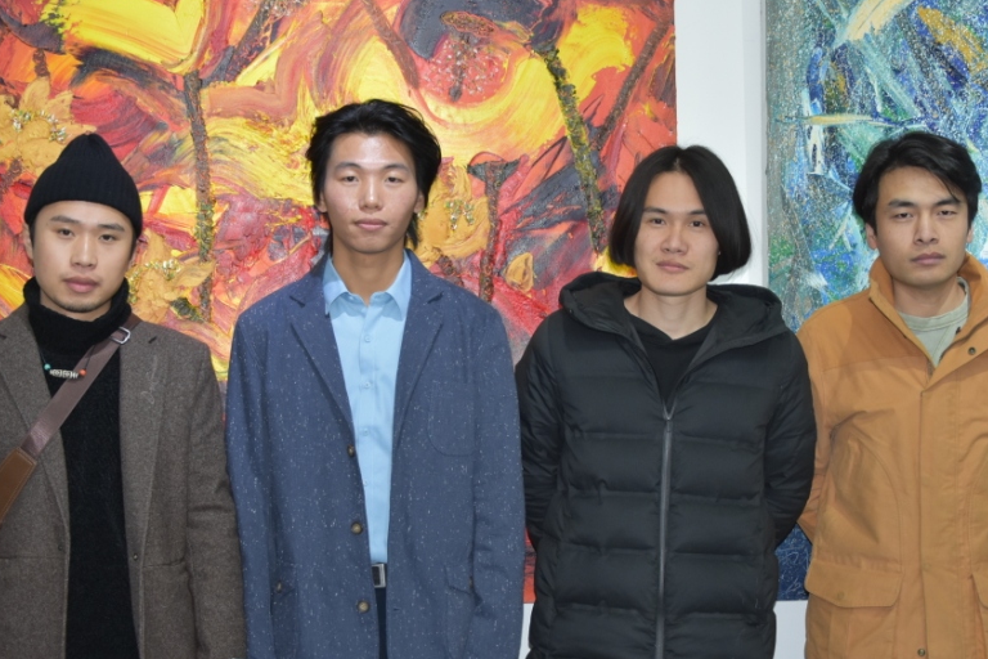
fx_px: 1866
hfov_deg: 29.7
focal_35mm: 68
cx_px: 480
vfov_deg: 20.0
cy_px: 389
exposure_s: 1/30
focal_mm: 34
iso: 800
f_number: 4.2
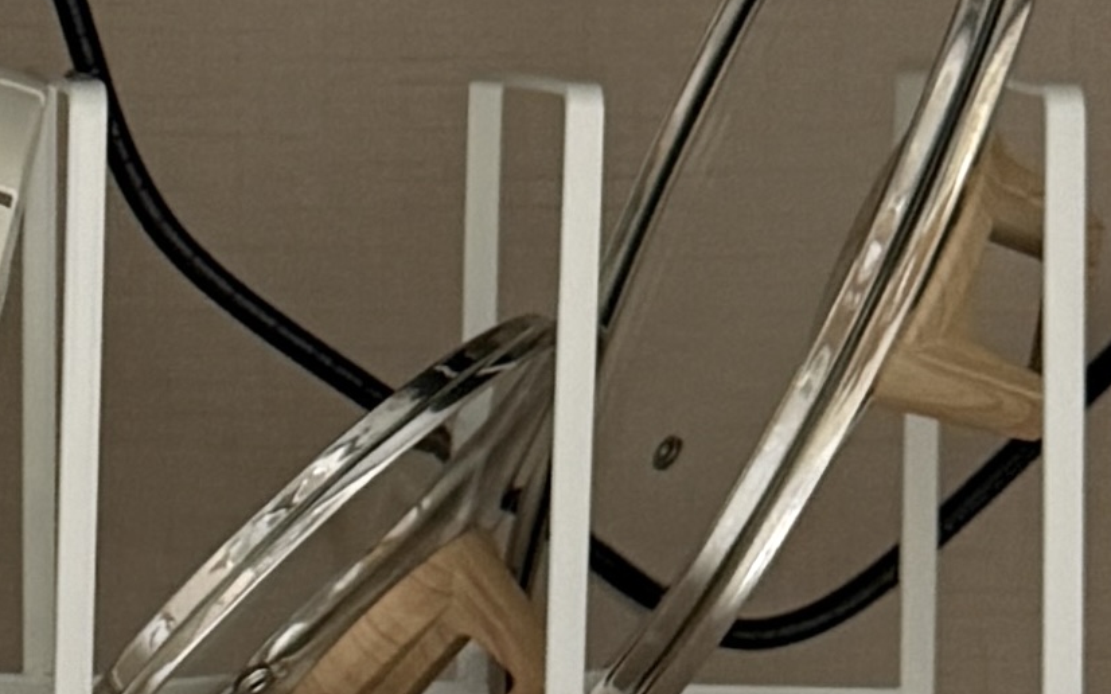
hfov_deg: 13.9
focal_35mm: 148
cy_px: 686
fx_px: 4481
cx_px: 19
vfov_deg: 8.8
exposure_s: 1/50
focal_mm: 6.76
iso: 250
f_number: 1.78
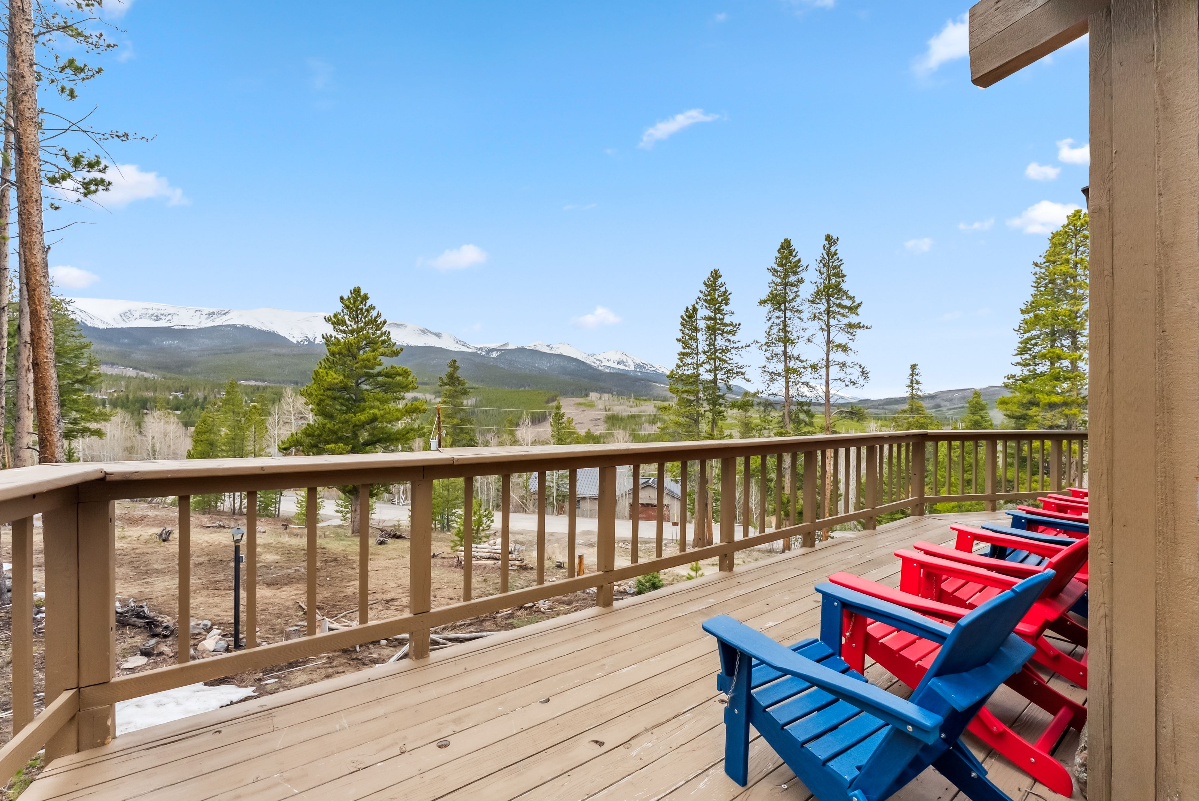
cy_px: 400
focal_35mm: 14
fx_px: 467
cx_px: 600
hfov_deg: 104.2
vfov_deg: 81.3
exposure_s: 1/1250
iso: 800
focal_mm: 14
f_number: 8
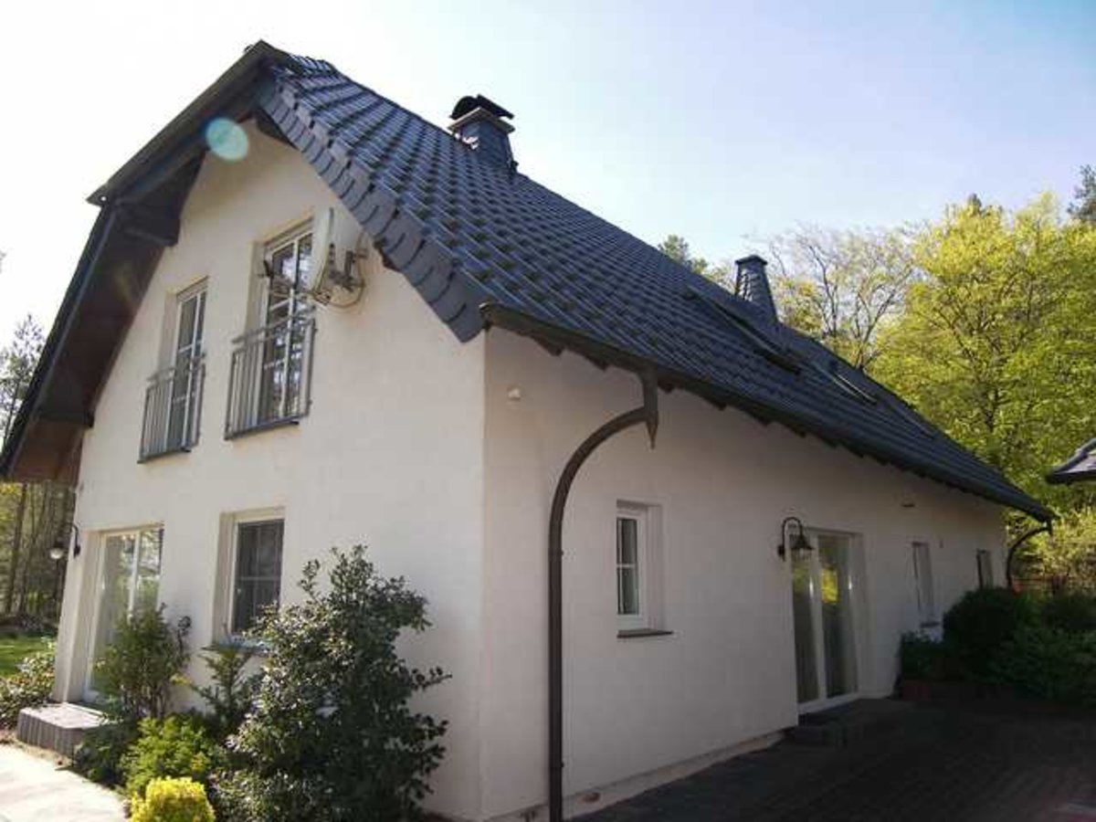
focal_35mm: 24
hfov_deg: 71.6
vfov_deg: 56.8
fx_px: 760
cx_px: 548
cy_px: 411
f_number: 2.8
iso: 50
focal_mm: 5.1
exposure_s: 1/320
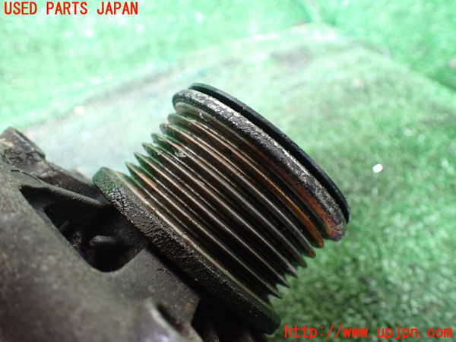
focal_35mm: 30
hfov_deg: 60.0
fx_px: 395
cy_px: 171
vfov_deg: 46.8
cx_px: 228
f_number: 2.3
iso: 800
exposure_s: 1/40
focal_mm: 5.4
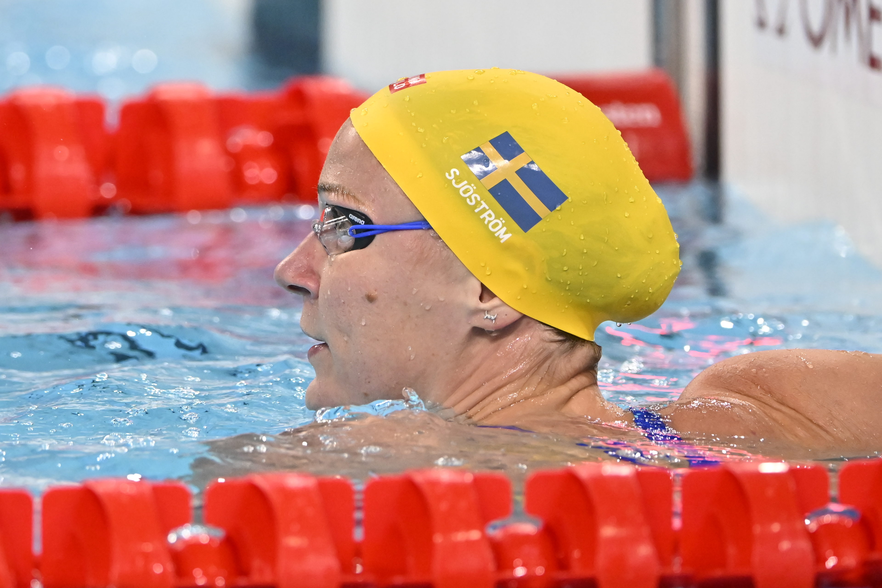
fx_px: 14699
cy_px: 294
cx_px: 441
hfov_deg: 3.4
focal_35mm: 600
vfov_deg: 2.3
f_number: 4
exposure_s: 1/2500
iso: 3200
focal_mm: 600
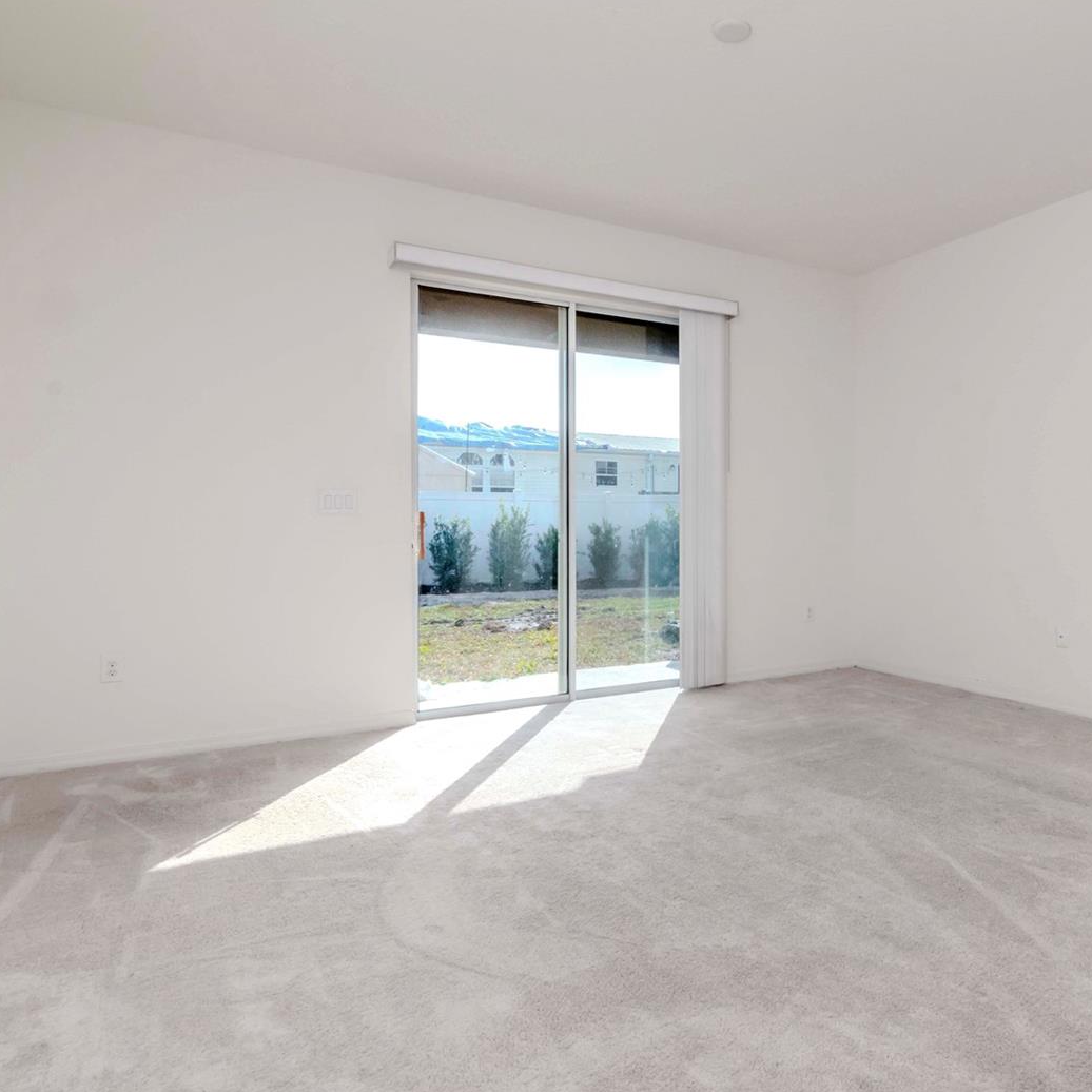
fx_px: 773
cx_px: 749
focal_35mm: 22
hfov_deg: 68.0
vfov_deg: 70.5
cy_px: 552
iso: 640
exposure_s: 1/200
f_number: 13
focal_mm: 11
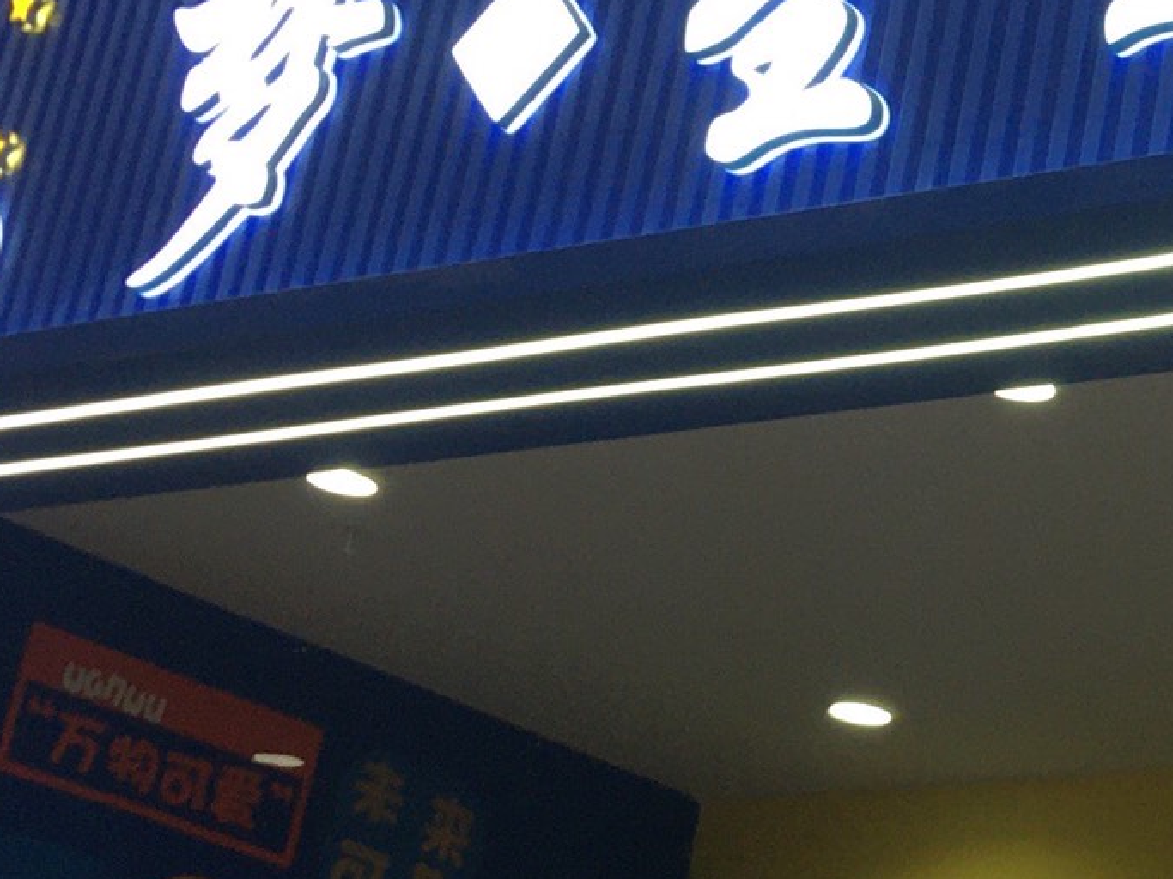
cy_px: 323
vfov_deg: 12.8
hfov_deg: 16.3
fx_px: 3930
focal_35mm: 116
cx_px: 1386
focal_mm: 4.15
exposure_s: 1/100
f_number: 2.2
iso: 32
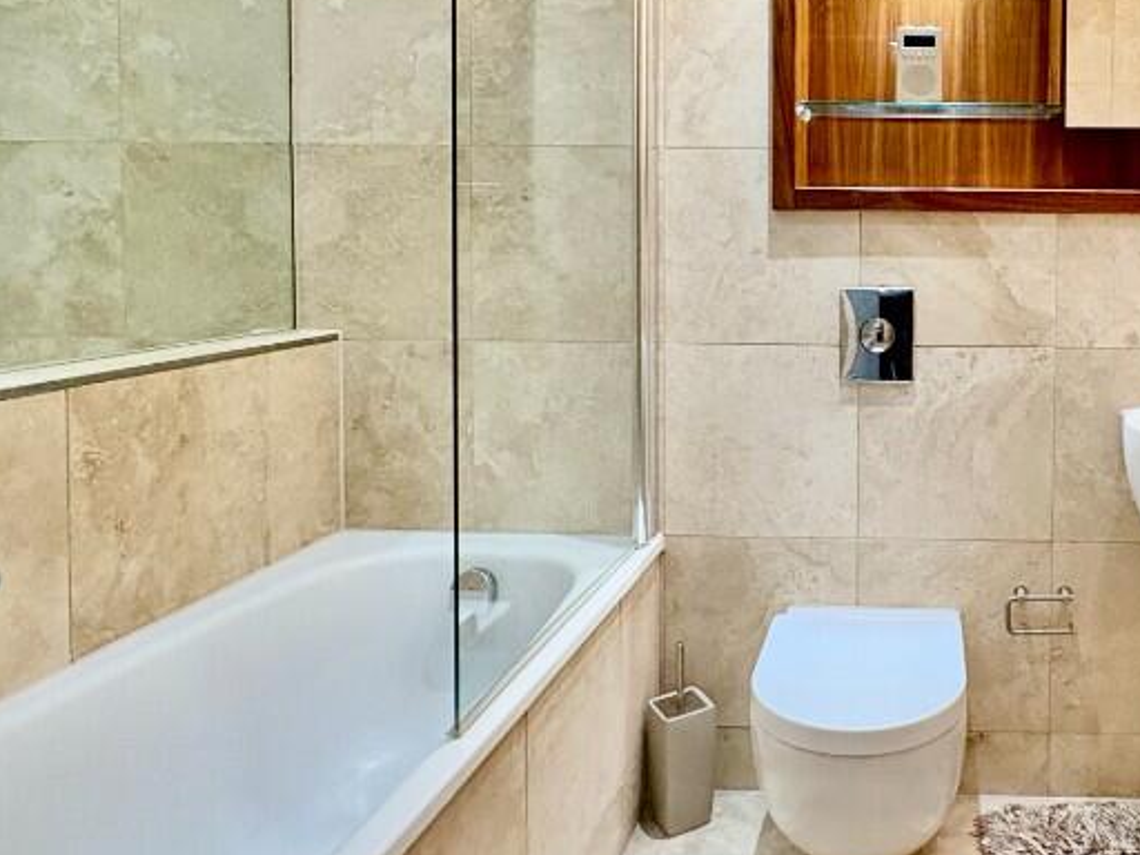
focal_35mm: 28
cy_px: 269
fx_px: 922
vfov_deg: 48.7
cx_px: 920
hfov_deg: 58.4
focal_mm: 2.22
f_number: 2.2
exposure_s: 1/100
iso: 320
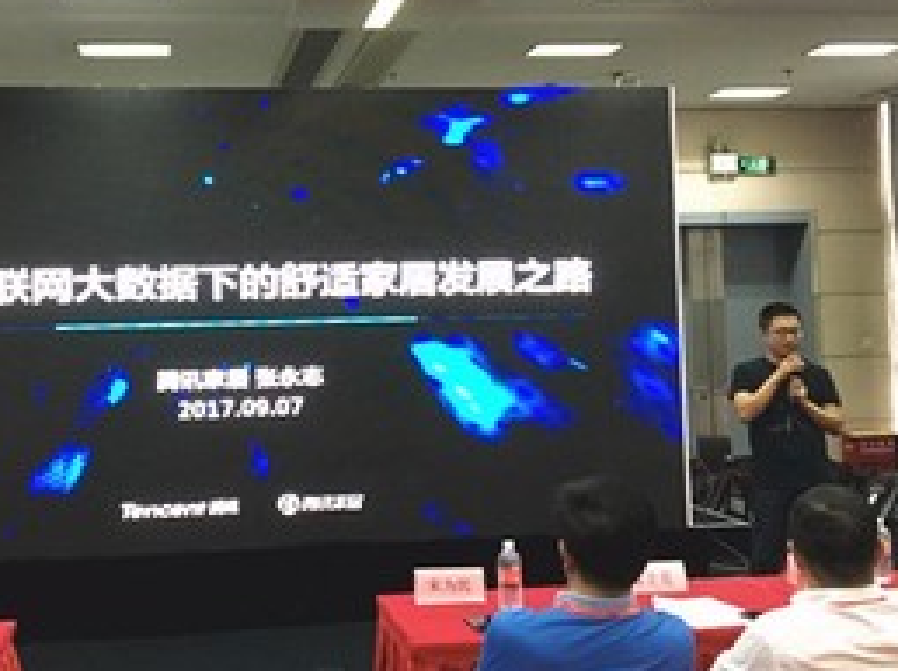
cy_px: 280
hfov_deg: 41.5
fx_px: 1166
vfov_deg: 32.1
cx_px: 296
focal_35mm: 45
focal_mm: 4.15
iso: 250
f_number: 2.2
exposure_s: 1/33
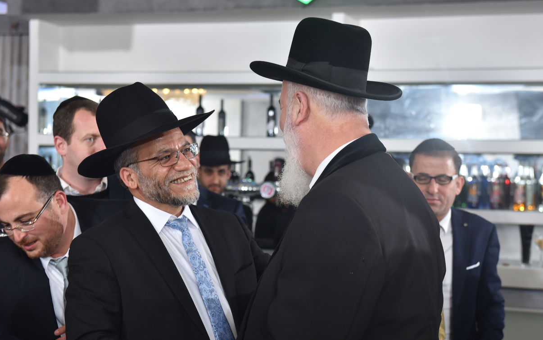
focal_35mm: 71
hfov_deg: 29.0
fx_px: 1051
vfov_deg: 18.3
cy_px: 203
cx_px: 301
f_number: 4
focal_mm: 60
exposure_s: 1/200
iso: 800
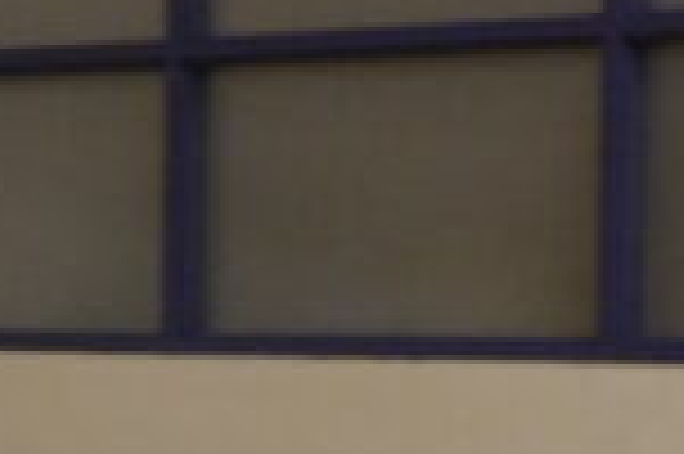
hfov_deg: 8.6
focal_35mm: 202
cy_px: 396
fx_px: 3834
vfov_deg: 6.8
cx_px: -1328
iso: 2000
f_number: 4
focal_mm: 20
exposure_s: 1/160
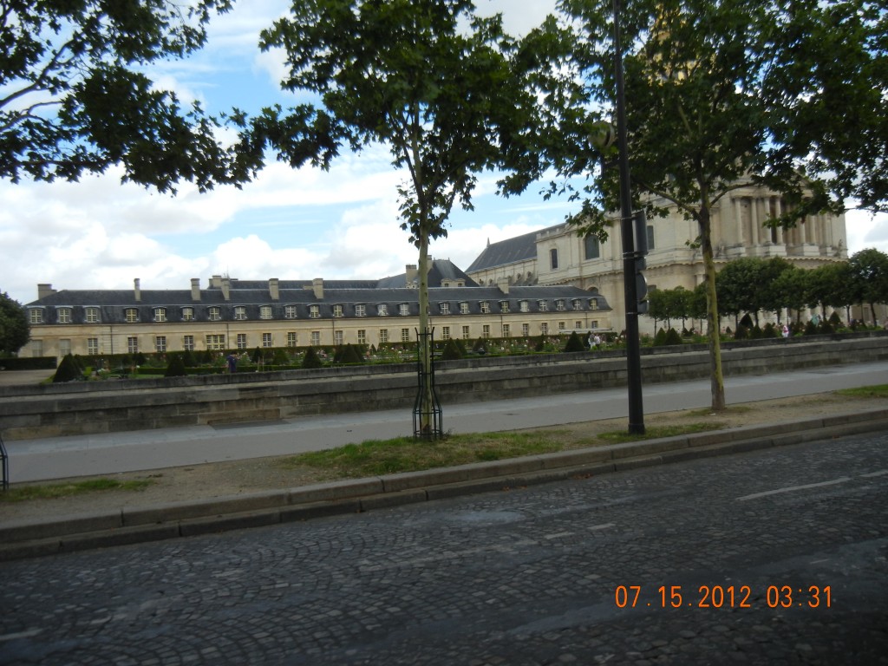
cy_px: 333
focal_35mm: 30
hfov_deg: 60.0
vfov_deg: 46.8
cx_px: 444
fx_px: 770
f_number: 7
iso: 160
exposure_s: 1/270
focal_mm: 5.4
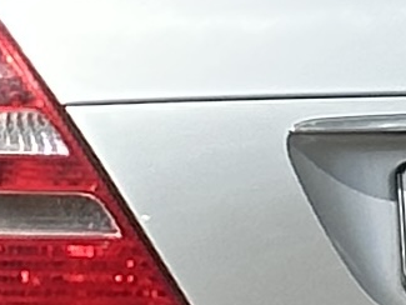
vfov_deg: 5.2
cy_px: 219
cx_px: 274
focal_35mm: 285
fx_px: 3344
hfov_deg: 6.9
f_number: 1.78
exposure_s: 1/3597
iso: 64
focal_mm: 6.86
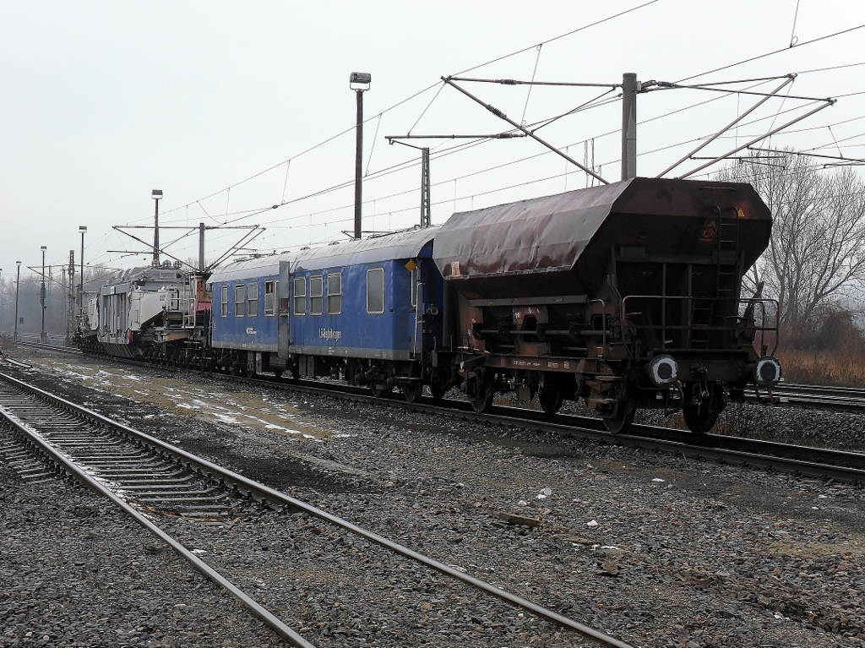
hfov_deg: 30.7
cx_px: 432
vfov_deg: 23.3
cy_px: 324
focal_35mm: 63
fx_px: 1574
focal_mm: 11.2
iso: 80
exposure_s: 1/90
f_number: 5.6
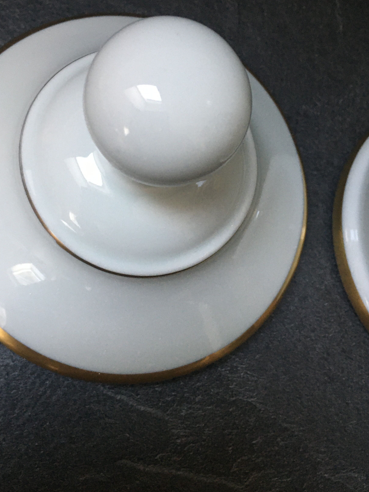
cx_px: 160
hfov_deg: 39.6
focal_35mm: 36
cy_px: 197
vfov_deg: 51.0
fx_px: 512
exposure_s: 1/20
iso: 200
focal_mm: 4.15
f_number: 2.2
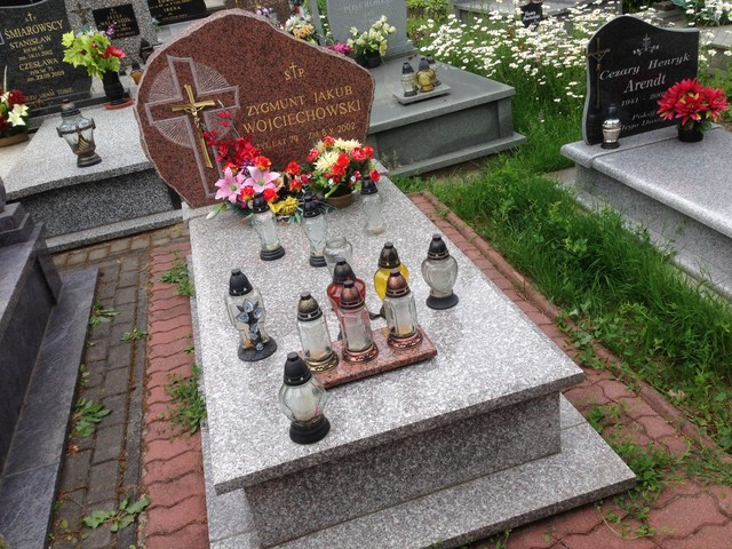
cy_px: 274
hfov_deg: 55.4
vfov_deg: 42.9
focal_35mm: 33
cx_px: 366
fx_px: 698
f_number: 2.4
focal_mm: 4.12
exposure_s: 1/596
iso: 50
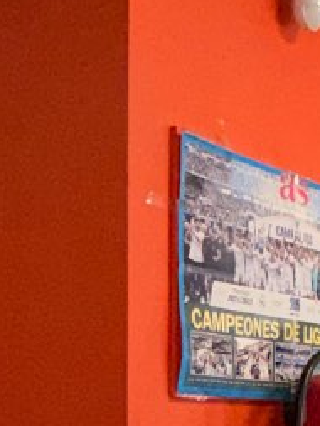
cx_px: 456
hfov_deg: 16.5
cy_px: 436
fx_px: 1022
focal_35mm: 83
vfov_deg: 22.5
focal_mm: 2.22
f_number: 2.2
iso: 125
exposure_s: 1/113
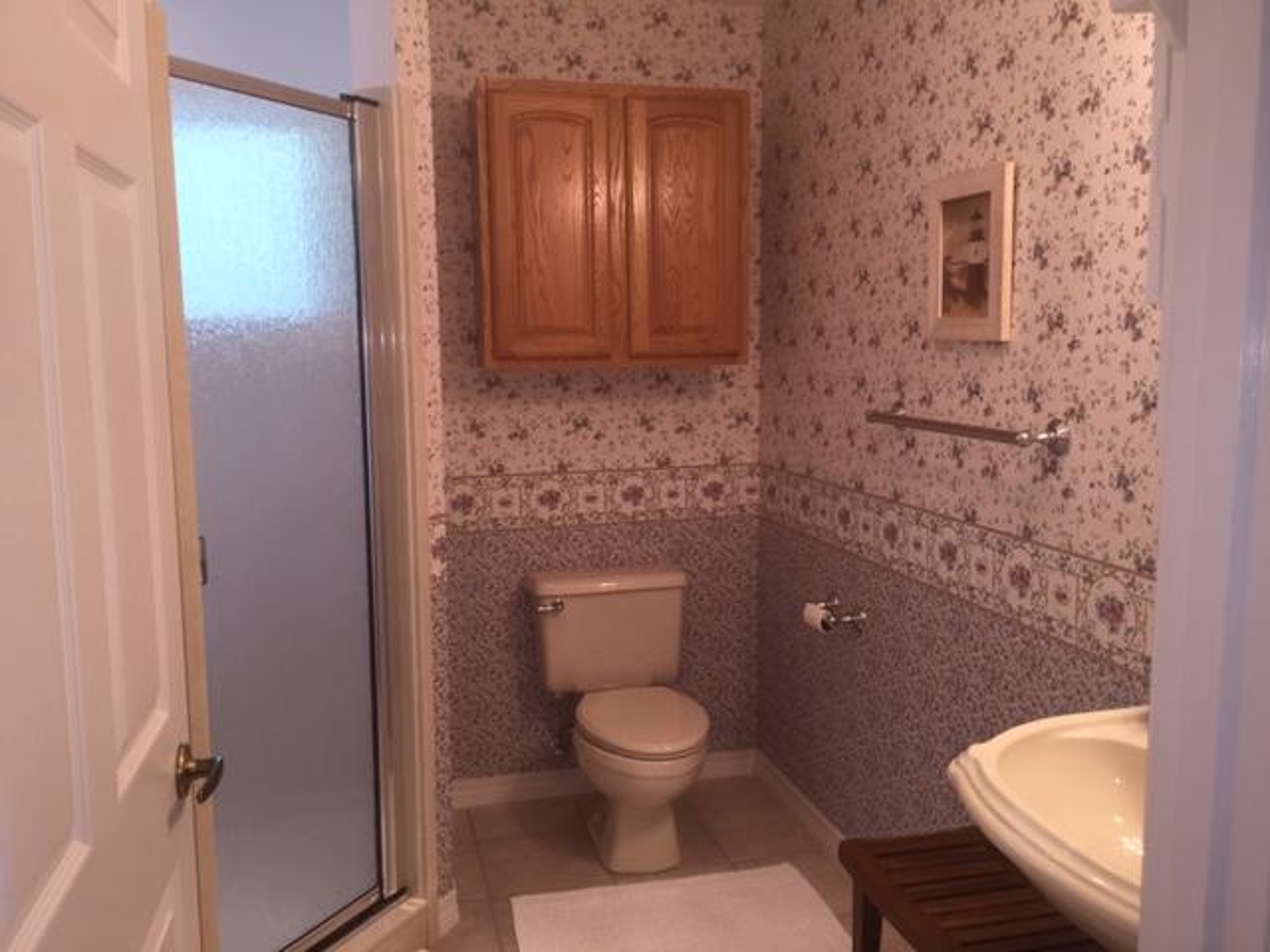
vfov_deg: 48.2
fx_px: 1064
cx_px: 635
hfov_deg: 61.7
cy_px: 476
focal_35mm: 29
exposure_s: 1/30
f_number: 2.2
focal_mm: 4.15
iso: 32
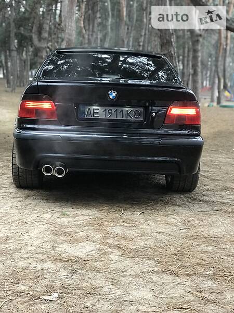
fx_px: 514
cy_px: 156
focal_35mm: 57
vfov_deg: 33.8
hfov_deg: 25.7
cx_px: 117
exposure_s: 1/50
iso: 400
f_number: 2.8
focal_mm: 6.6
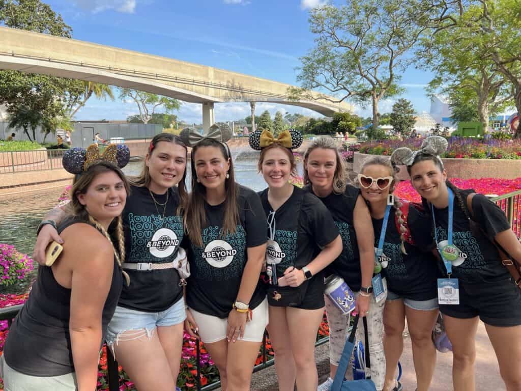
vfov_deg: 53.1
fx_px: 391
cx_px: 260
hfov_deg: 67.3
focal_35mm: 26
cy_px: 196
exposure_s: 1/827
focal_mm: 5.7
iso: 50
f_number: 1.5
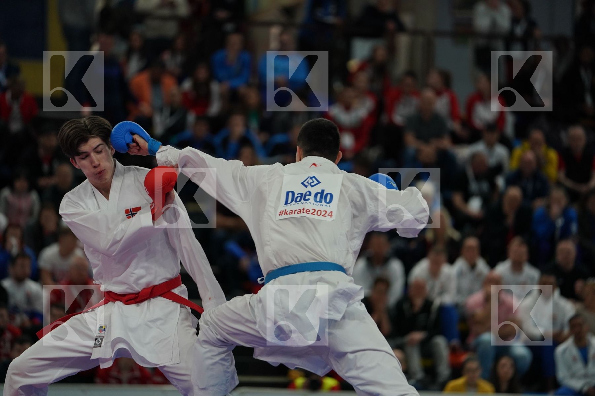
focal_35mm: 200
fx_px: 3305
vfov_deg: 6.9
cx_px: 298
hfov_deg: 10.3
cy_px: 198
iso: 1000
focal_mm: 200
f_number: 2.8
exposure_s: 1/1000
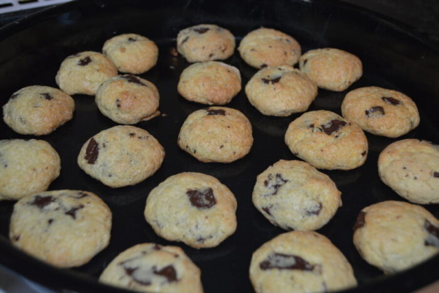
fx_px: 512
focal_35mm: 42
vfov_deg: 31.9
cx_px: 220
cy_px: 146
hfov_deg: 46.4
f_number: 4.5
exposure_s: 1/60
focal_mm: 28
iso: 400
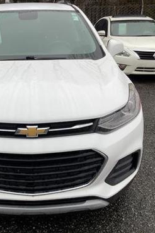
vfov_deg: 44.5
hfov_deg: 29.6
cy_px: 117
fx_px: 284
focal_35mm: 44
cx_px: 26
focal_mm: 3.3
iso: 25
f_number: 2.4
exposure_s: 1/173
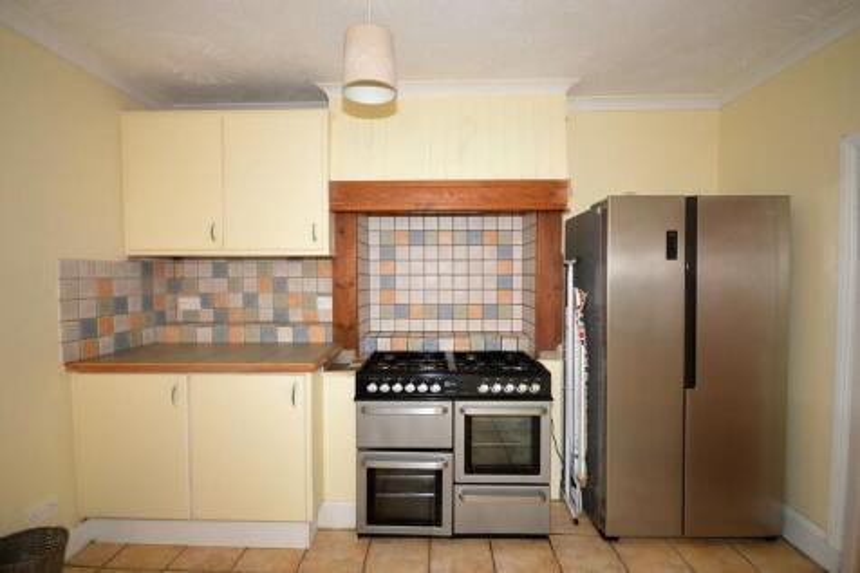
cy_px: 286
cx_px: 430
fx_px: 358
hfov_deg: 100.4
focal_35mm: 15
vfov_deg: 77.3
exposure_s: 1/60
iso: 1100
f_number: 4
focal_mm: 10
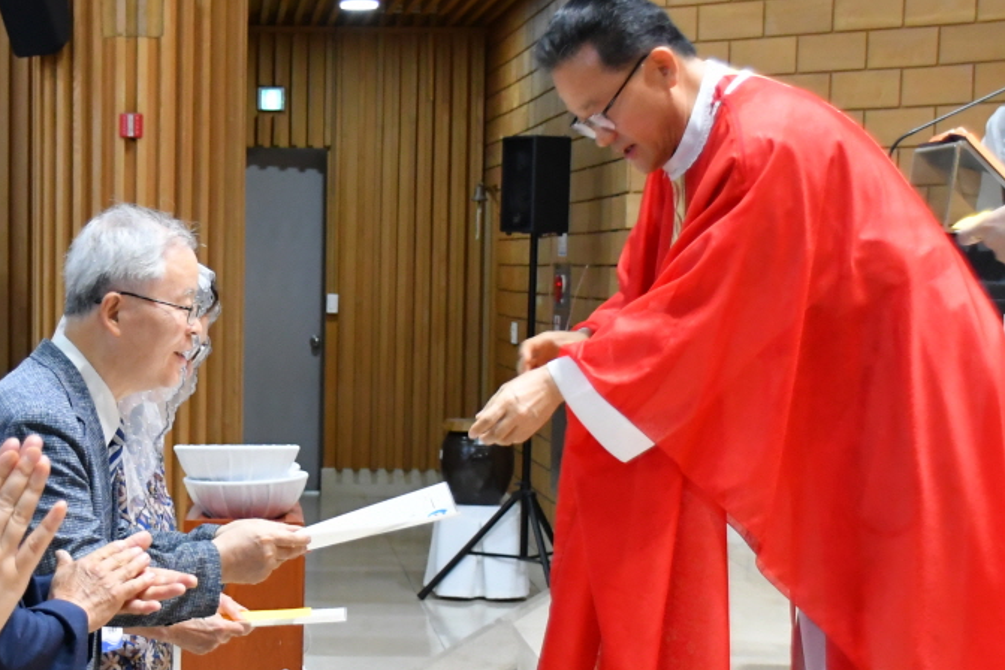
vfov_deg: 15.7
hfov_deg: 23.1
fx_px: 2429
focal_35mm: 87
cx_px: 206
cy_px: 482
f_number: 4
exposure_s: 1/125
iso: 2200
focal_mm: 26
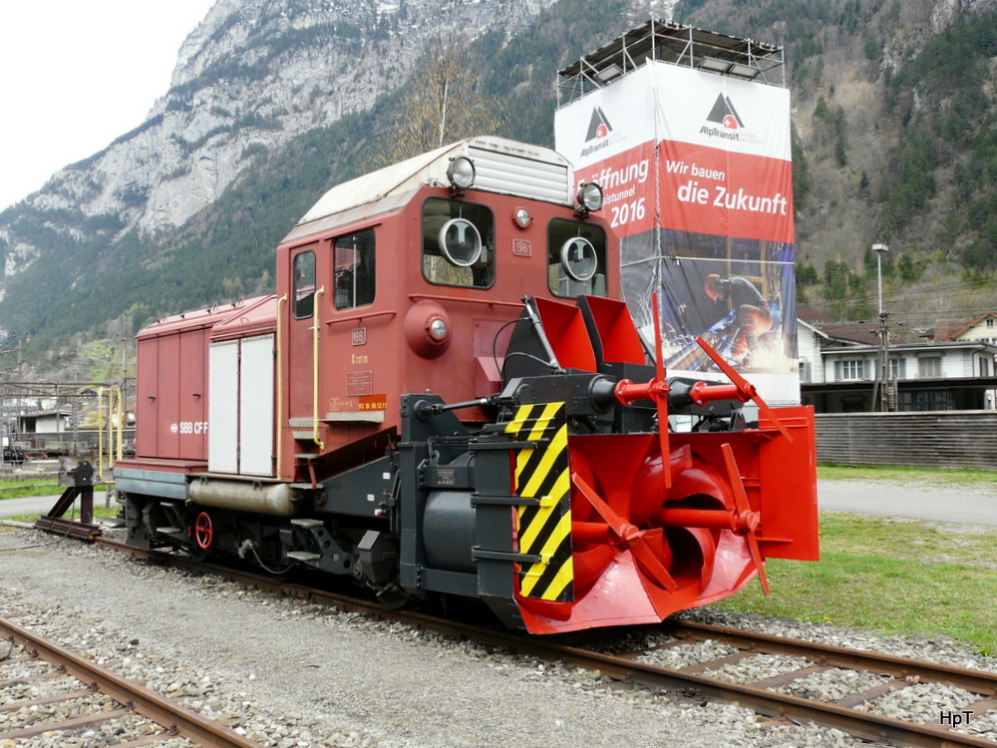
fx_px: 1008
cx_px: 498
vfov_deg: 40.7
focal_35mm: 35
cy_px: 374
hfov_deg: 52.6
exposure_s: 1/200
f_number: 4.5
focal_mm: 5.7
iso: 100
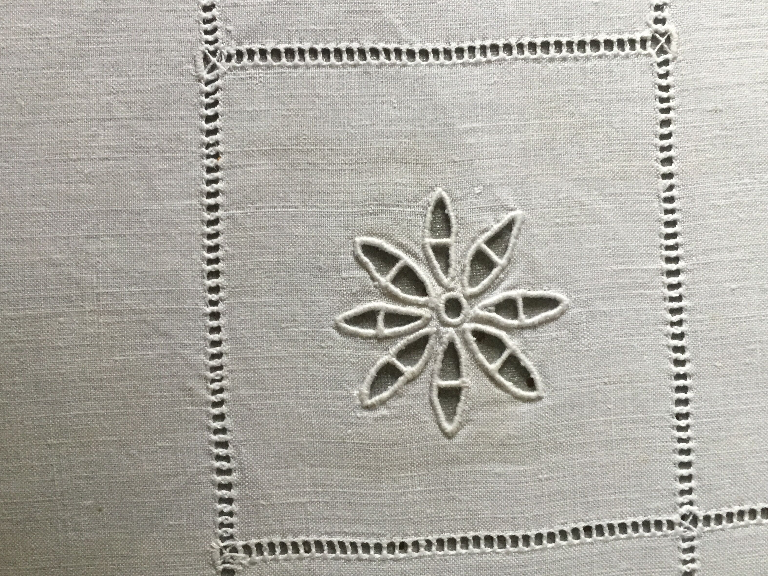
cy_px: 286
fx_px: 666
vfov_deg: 46.8
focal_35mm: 30
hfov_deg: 60.0
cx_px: 386
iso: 160
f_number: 2.2
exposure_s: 1/30
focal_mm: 4.15
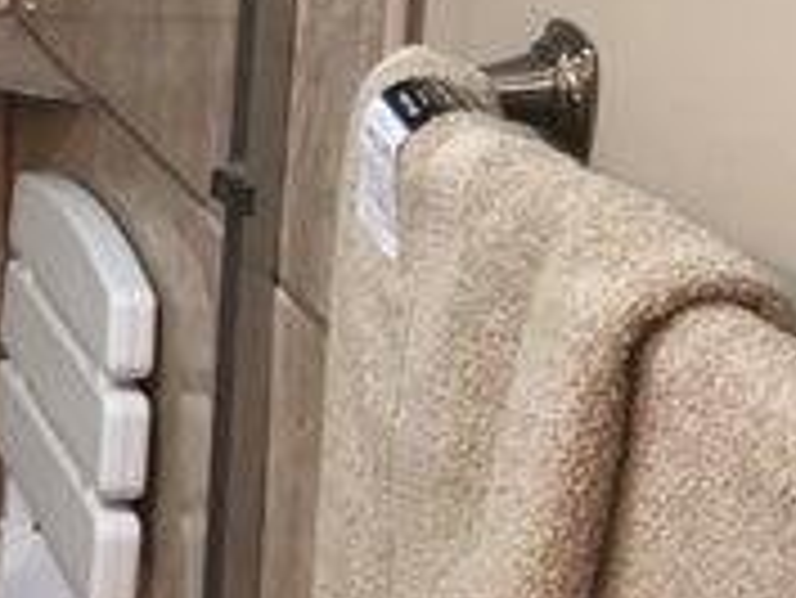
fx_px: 3222
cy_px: -31
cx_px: -1082
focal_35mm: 140
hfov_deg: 11.7
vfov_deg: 10.5
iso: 25
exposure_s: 1/30
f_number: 2.2
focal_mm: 4.15
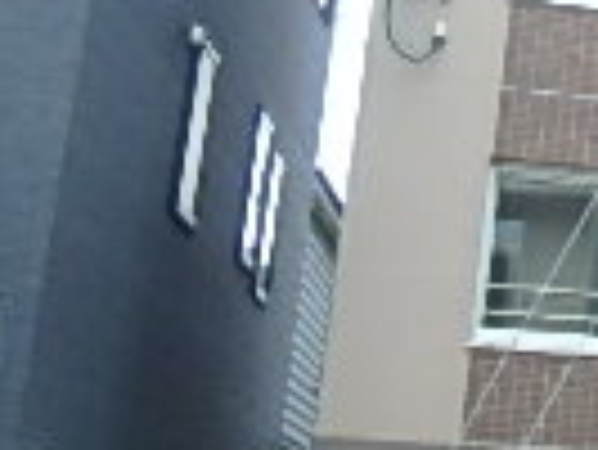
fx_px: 1746
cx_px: 1281
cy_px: 284
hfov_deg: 14.9
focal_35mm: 101
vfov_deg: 14.7
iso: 125
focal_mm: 3.7
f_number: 3.5
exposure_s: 1/320
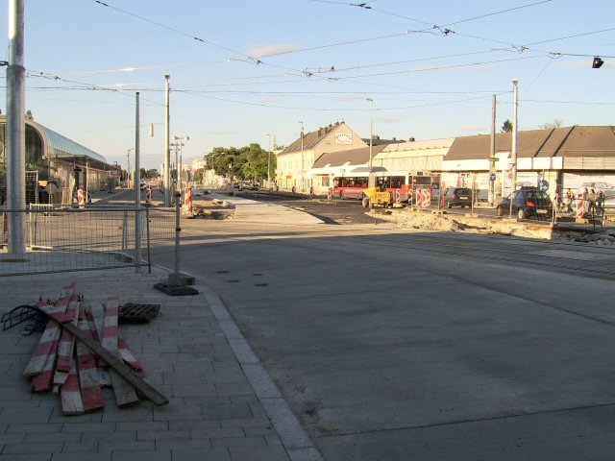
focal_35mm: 38
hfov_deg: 49.0
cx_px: 308
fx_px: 675
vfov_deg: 37.7
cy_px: 230
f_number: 6.4
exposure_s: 1/250
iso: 50
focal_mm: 7.8
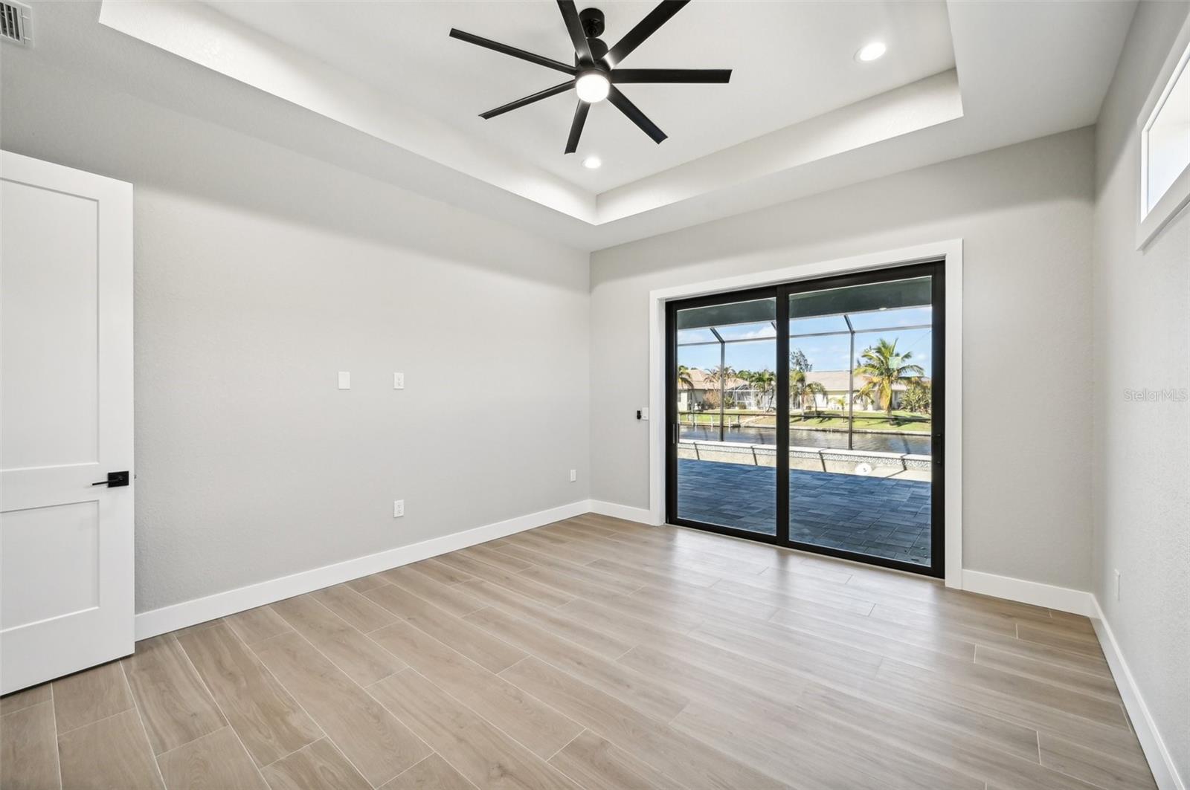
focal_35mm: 14
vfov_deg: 81.1
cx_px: 595
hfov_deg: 104.3
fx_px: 462
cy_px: 395
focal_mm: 14
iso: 400
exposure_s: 1/125
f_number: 8
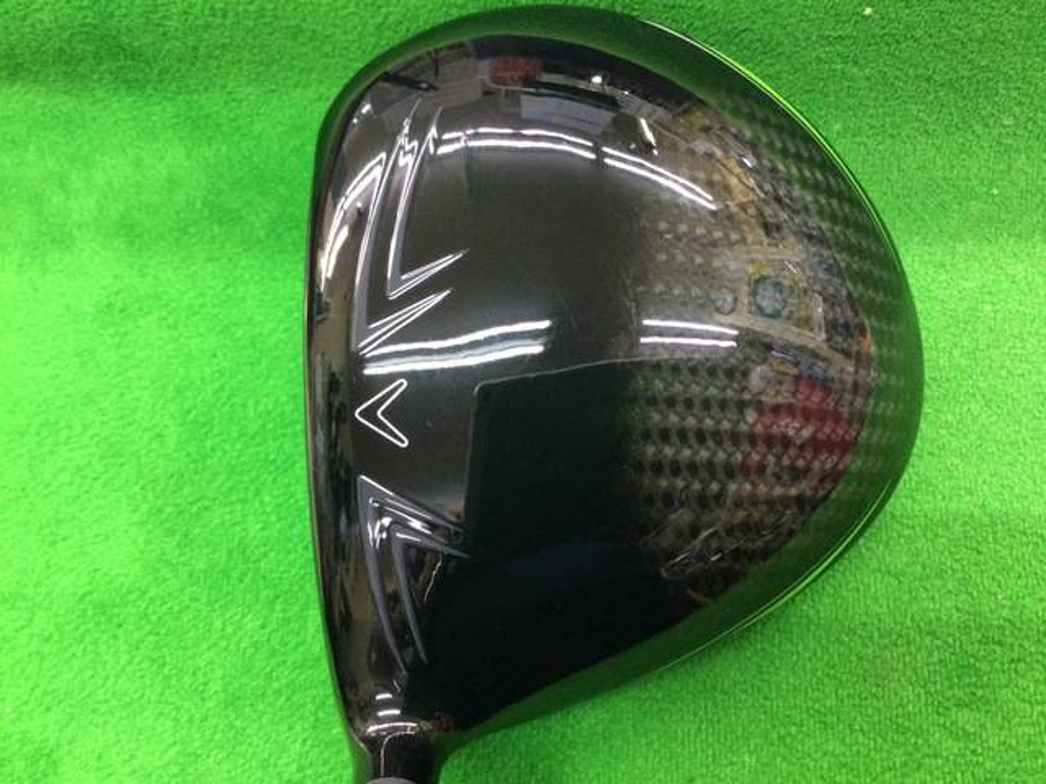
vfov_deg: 45.4
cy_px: 392
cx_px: 523
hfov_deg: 58.4
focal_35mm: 31
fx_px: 937
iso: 200
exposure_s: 1/24
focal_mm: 3.3
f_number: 2.4
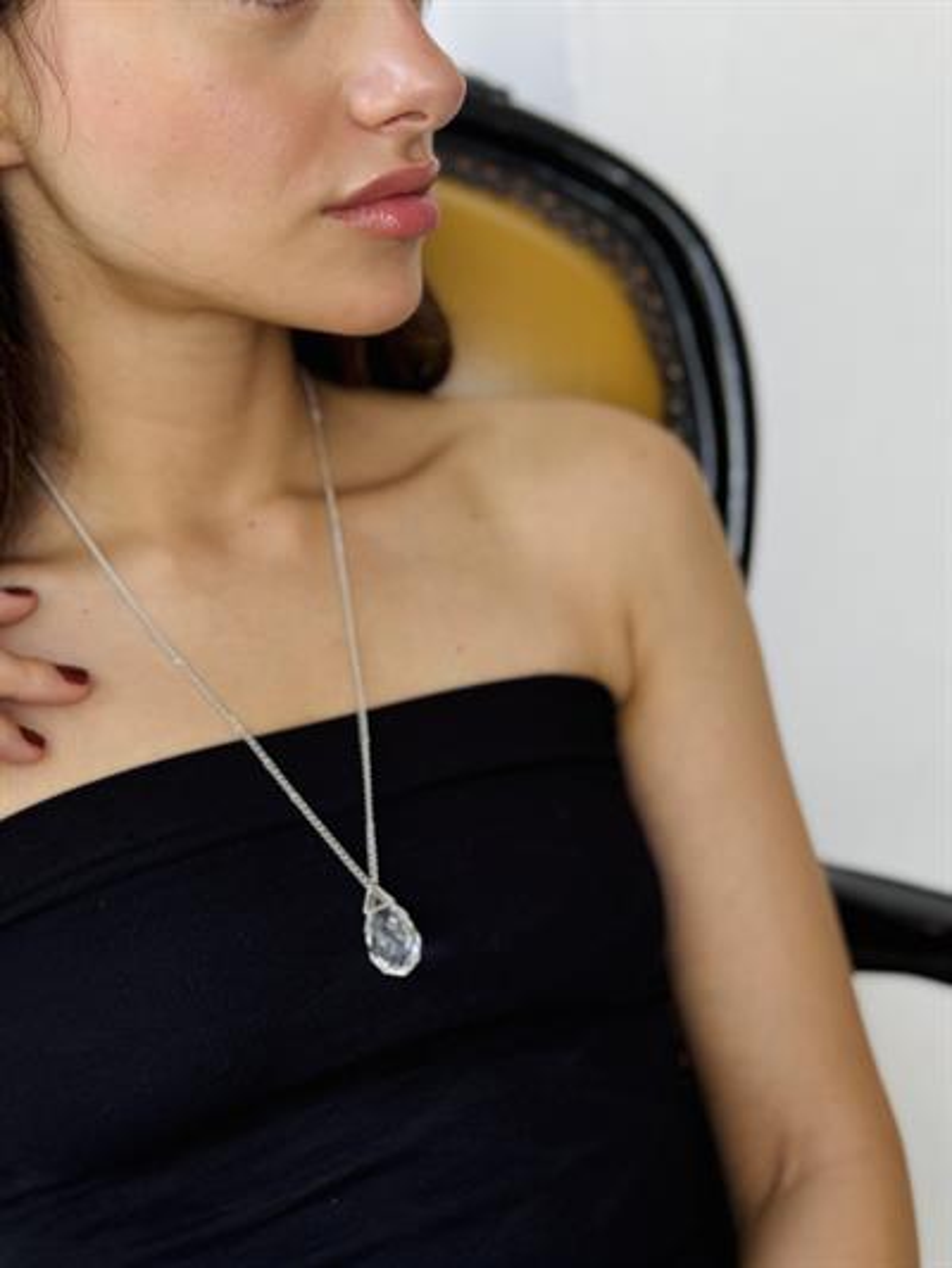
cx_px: 476
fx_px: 1759
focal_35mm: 48
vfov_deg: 39.6
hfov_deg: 30.3
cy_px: 634
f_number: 1.78
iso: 100
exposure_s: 1/87
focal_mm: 6.76
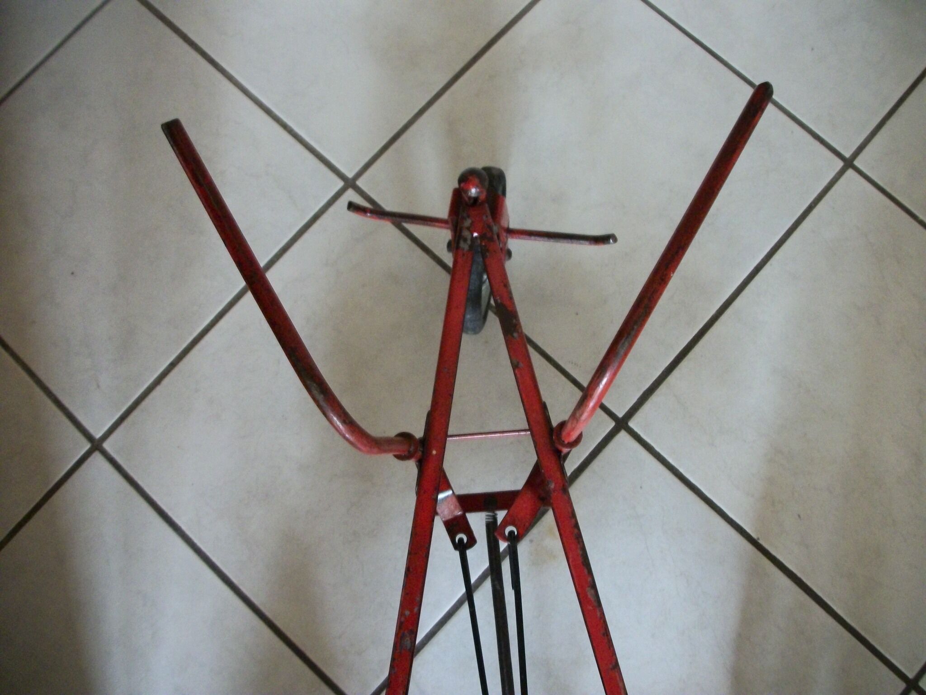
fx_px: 856
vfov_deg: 44.2
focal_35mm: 32
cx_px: 463
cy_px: 348
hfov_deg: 56.8
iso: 250
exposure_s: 1/8
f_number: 2.9
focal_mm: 5.7
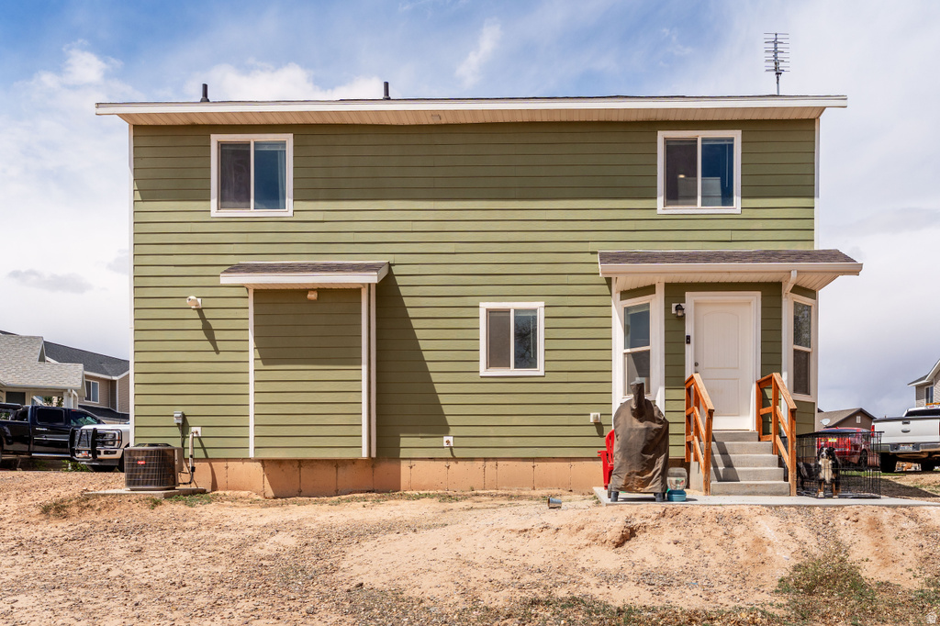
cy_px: 313
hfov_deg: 73.8
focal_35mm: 24
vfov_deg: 53.1
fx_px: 626
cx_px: 470
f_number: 7.1
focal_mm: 24
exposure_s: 1/1600
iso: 320
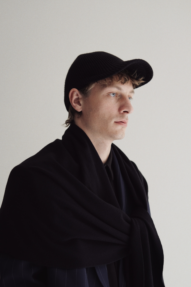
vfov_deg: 37.5
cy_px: 144
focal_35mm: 53
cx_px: 96
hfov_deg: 25.5
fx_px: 422
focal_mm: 35
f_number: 2
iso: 320
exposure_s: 1/70
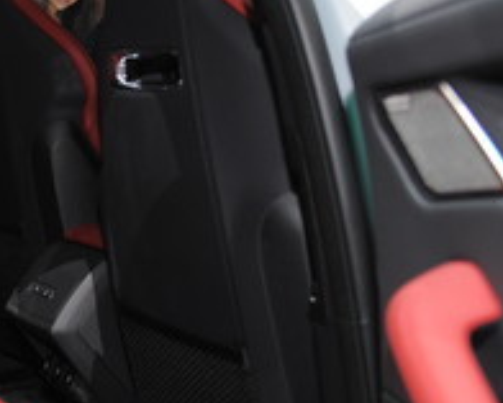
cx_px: -95
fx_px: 1028
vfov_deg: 22.1
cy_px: 140
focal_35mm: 69
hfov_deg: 24.9
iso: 800
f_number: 4
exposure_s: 1/100
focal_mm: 24
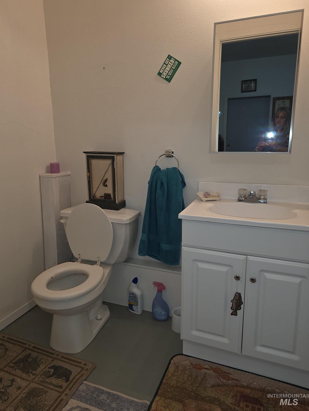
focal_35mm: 25
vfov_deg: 69.3
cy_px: 193
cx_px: 145
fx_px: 298
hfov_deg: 54.8
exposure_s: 1/60
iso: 64
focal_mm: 6.3
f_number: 1.7
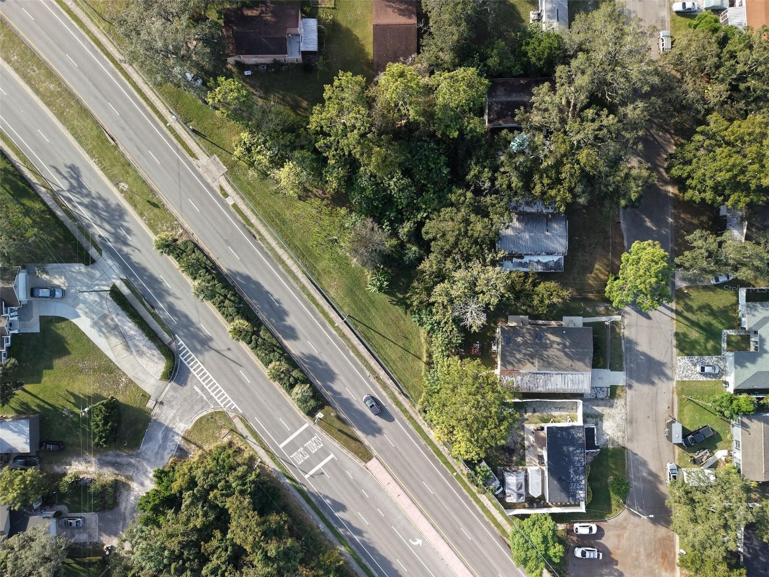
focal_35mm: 24
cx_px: 384
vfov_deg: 56.8
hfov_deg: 71.6
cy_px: 288
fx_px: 533
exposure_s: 1/350
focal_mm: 8.67
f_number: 1.8
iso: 140
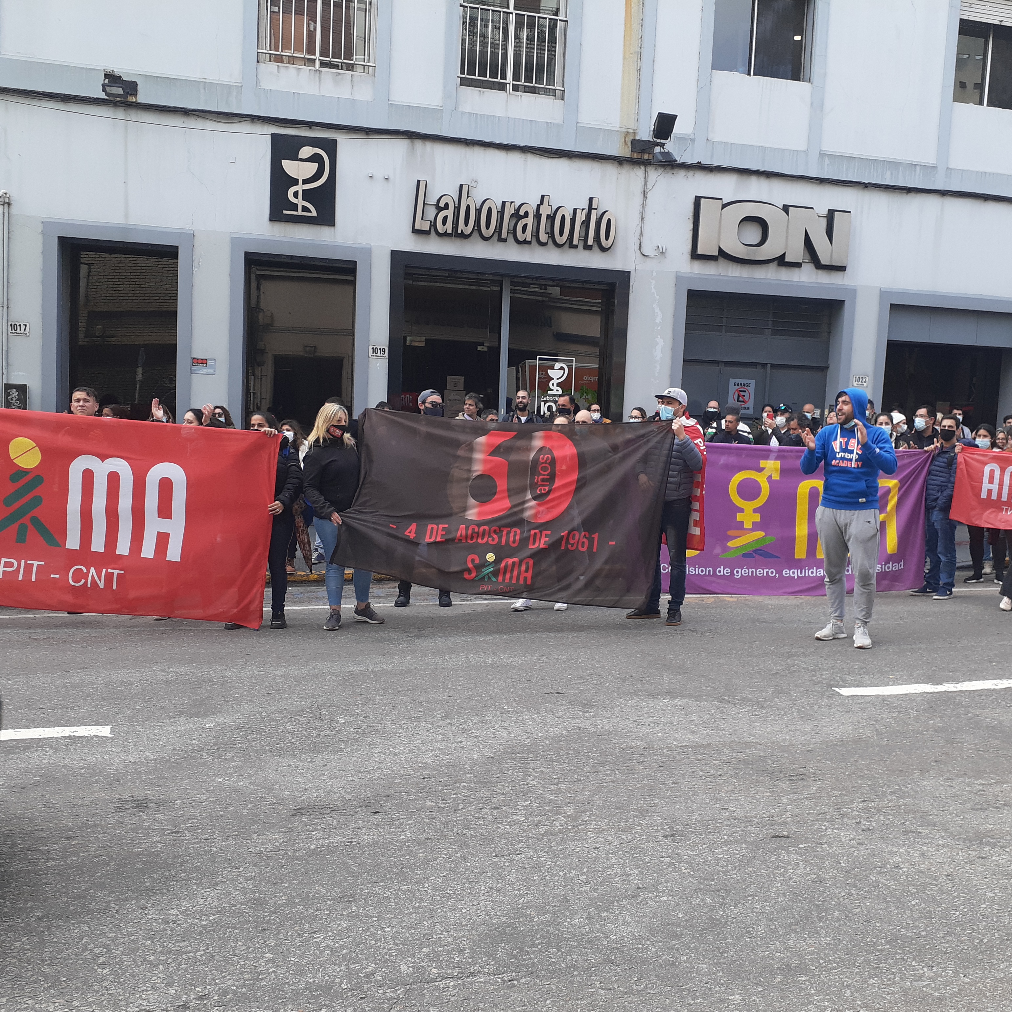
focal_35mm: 32
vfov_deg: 51.1
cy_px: 507
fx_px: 1058
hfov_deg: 50.9
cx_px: 578
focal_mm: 3.6
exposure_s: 1/302
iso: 40
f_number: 1.9
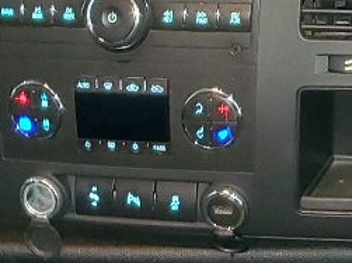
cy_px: 621
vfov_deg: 8.2
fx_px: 1687
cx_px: 50
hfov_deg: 11.8
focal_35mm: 166
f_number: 1.5
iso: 134
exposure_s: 1/11
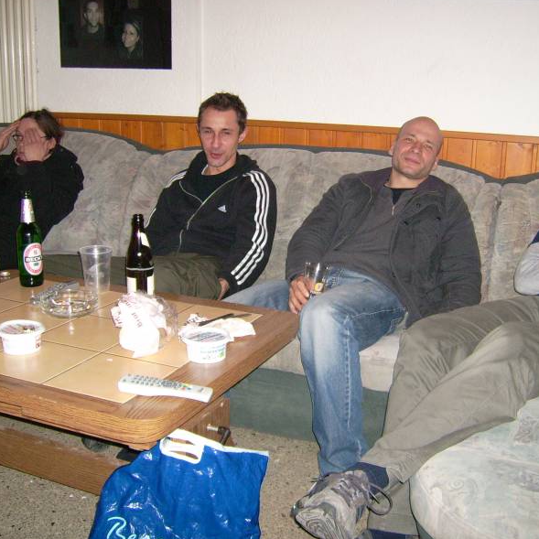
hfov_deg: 40.0
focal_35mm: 42
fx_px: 740
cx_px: 303
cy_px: 266
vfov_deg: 40.0
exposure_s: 1/60
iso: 100
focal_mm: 5.95
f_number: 2.8
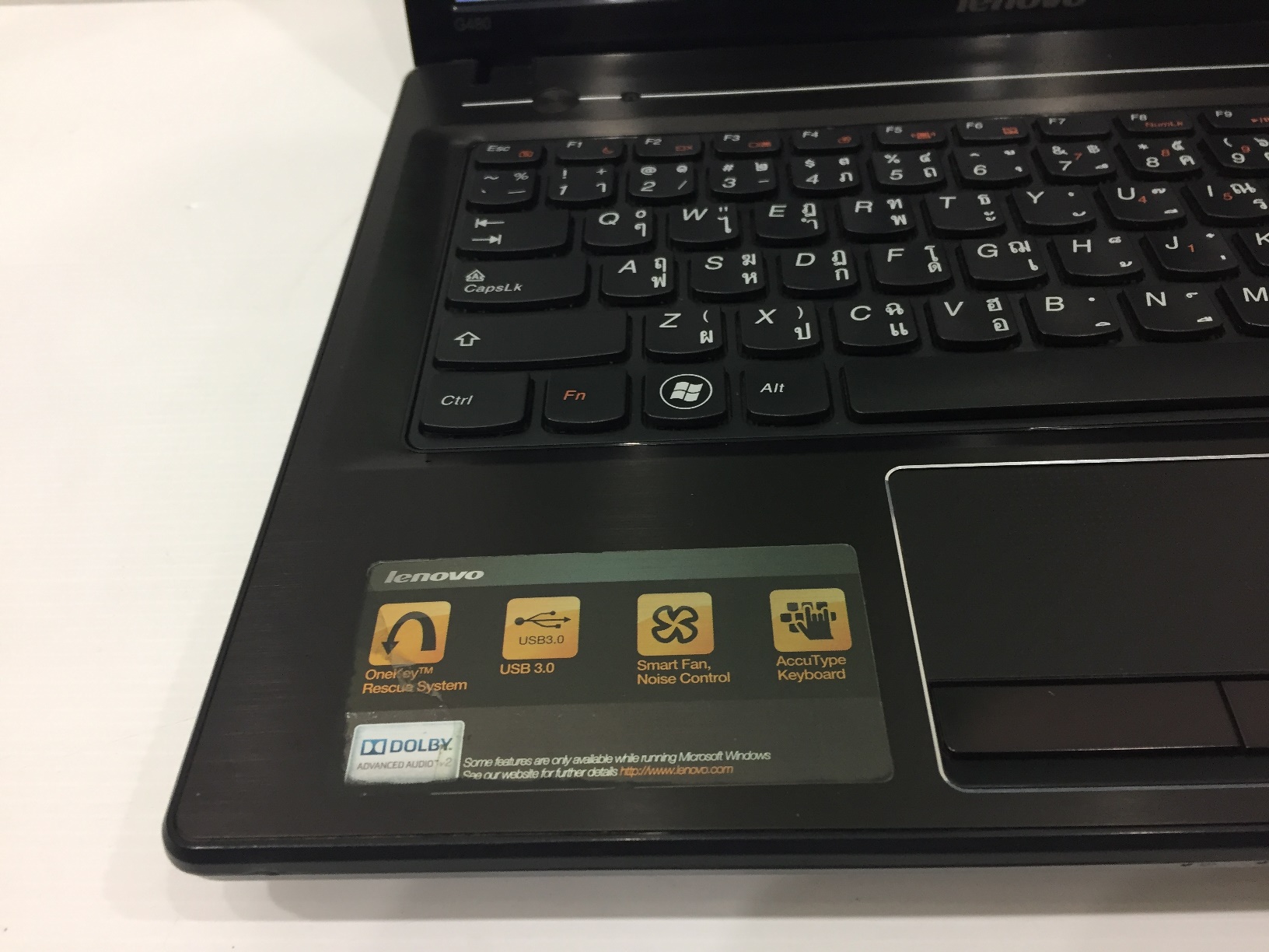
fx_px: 1063
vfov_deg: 48.2
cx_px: 634
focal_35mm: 29
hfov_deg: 61.7
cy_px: 476
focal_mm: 4.15
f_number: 2.2
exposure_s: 1/33
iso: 125
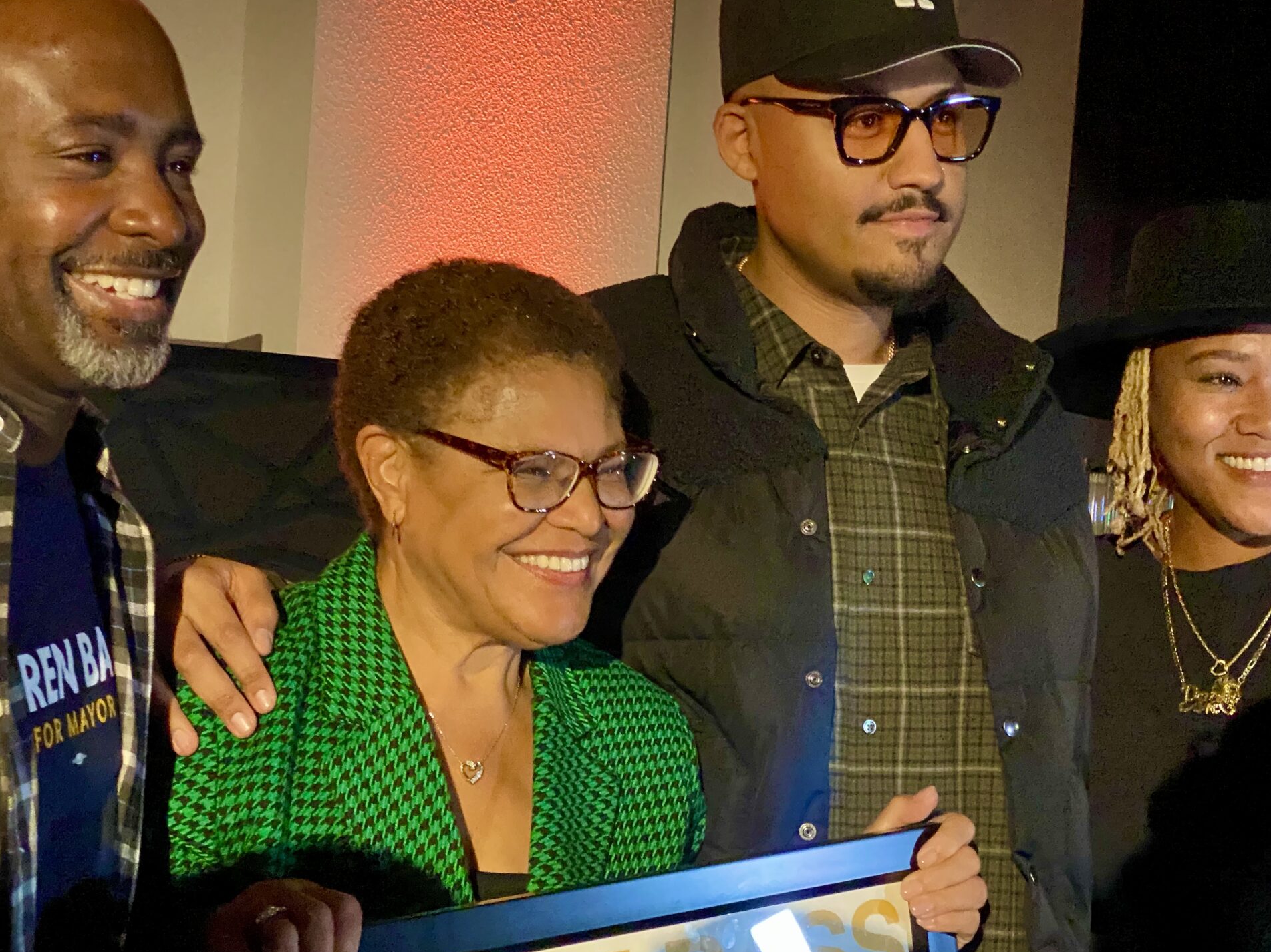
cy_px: 485
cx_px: 587
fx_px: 2570
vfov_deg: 21.0
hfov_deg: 27.8
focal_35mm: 70
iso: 1000
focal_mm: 6
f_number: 2
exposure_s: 1/30
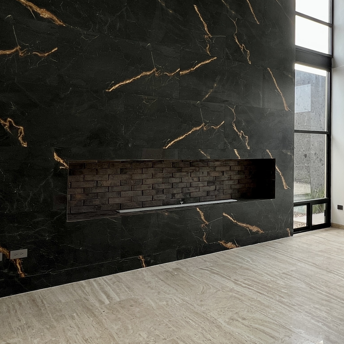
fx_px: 337
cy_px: 144
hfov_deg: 46.8
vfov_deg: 53.8
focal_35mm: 30
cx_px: 329
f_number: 1.8
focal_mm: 1.57
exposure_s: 1/252
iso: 32
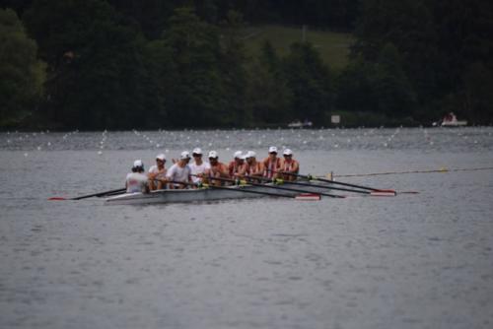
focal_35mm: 400
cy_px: 164
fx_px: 5481
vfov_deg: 3.4
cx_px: 246
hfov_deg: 5.2
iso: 640
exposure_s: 1/2500
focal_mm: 400
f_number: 5.6
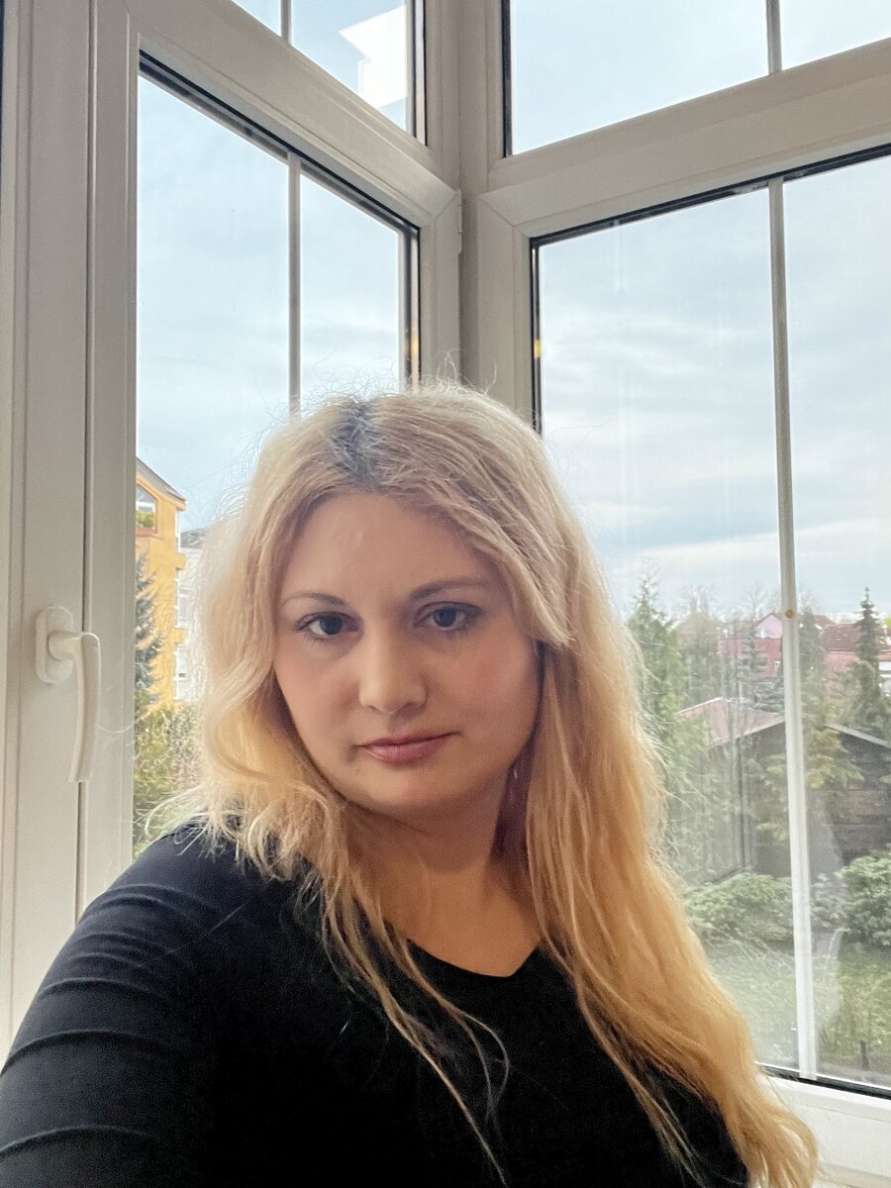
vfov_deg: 60.0
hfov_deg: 46.8
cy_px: 594
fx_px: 1030
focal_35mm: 30
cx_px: 446
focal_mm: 2.71
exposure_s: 1/33
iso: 320
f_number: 2.2
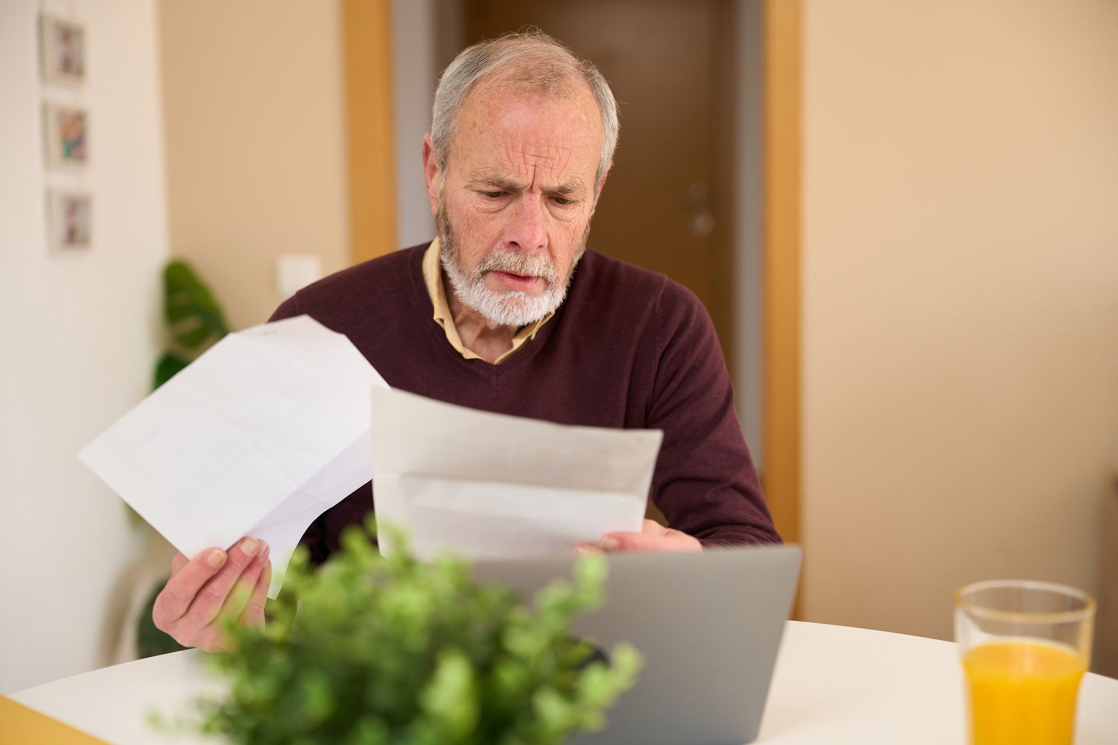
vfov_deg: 27.5
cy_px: 372
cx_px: 559
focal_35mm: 49
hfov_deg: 40.3
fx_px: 1522
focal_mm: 49
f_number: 2
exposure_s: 1/250
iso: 320
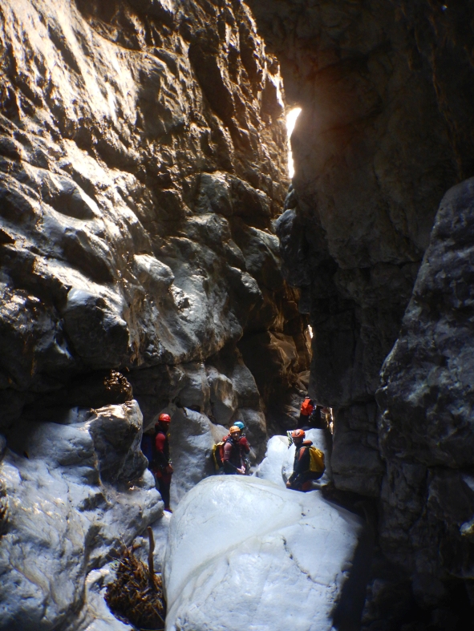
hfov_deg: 36.0
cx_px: 237
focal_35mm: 40
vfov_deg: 46.8
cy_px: 316
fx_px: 730
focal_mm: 7.2
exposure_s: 1/10
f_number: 4.2
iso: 450
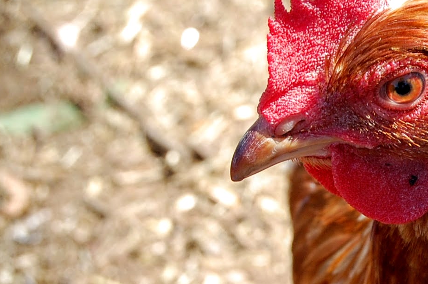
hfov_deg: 11.6
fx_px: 2089
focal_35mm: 176
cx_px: 443
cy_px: 202
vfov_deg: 7.8
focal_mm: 48
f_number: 9
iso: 400
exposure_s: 1/160
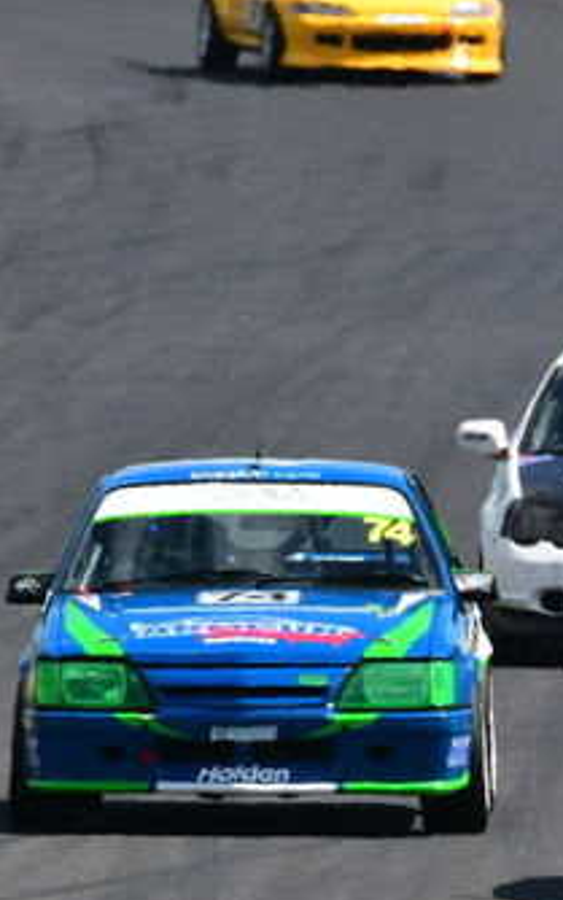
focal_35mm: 1832
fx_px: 44936
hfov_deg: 0.7
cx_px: 924
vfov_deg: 1.1
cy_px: 559
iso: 320
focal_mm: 500
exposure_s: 1/500
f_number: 11
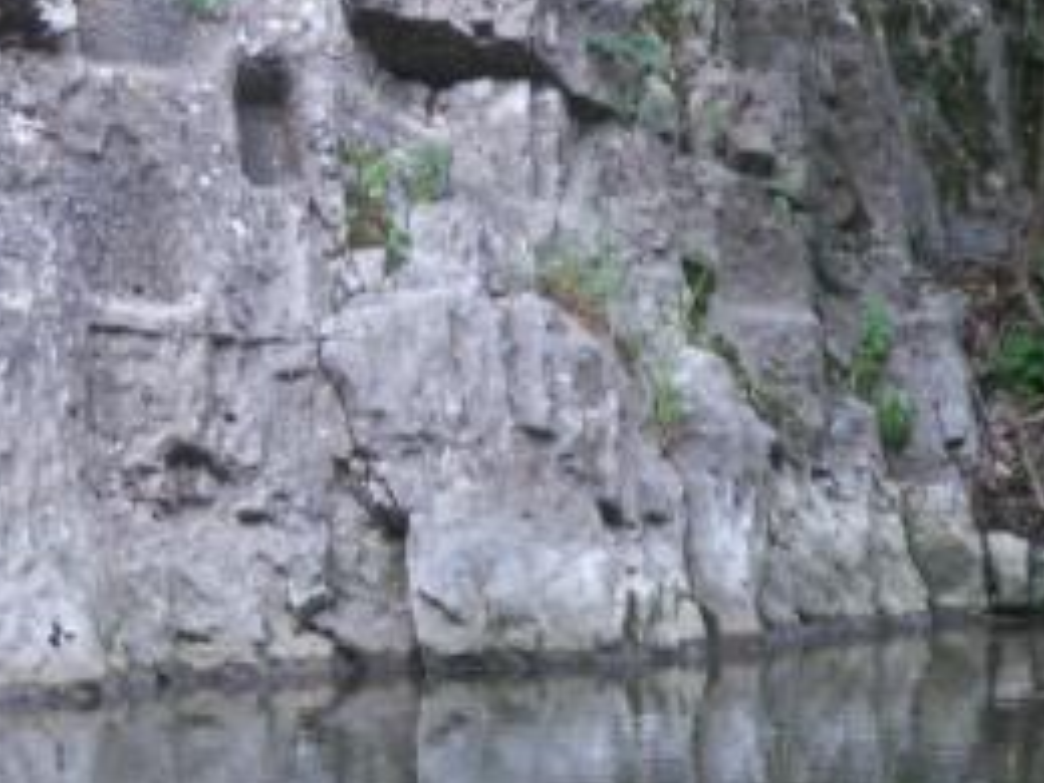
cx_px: -193
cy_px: -157
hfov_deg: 7.2
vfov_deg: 5.4
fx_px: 8234
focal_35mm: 273
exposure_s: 1/15
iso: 160
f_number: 3.8
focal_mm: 23.1
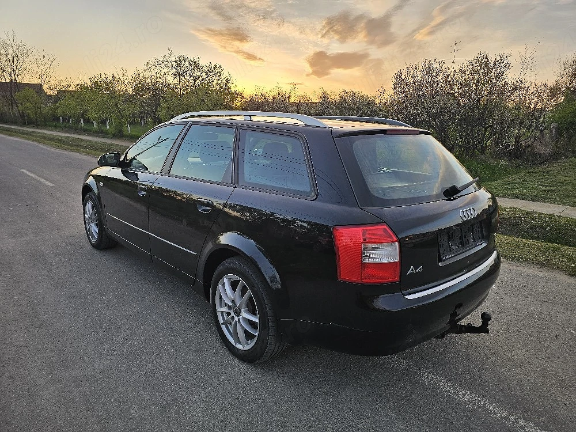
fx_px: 383
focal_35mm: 23
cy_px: 216
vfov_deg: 58.9
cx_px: 288
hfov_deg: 73.9
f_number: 1.7
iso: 50
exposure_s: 1/192
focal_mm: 6.3
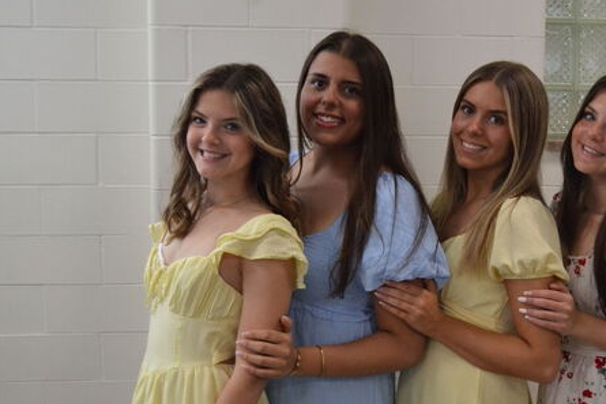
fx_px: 977
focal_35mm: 58
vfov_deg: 23.4
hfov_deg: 34.1
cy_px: 231
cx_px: 415
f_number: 4.5
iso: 3200
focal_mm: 28
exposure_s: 1/500
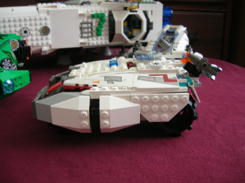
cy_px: 92
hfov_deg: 54.0
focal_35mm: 34
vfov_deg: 41.7
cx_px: 122
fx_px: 240
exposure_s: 1/4.4
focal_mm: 5.7
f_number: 2.9
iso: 72
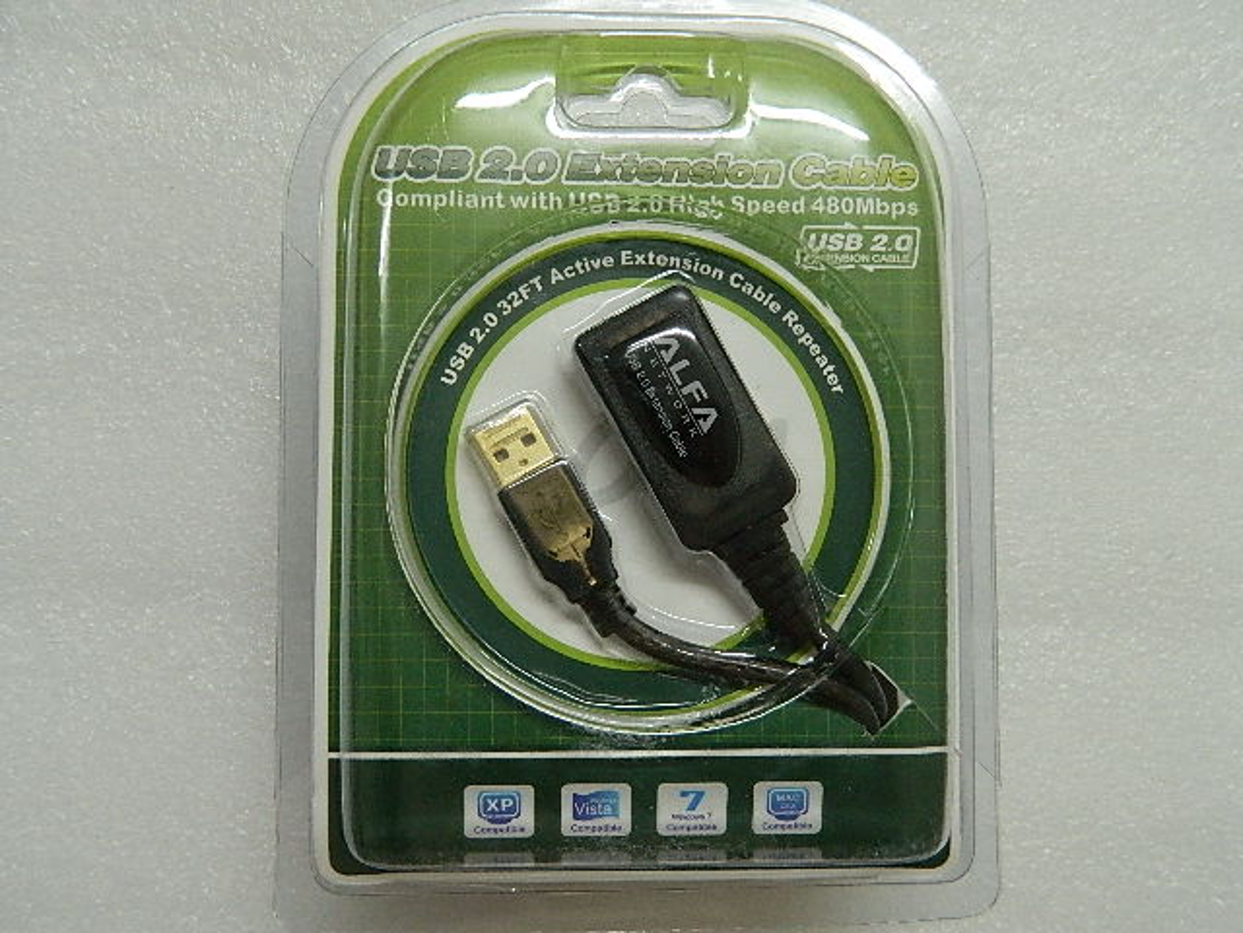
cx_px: 622
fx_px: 1005
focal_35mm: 28
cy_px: 466
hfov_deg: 63.4
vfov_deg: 49.7
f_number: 3.2
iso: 400
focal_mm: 5.1
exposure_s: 1/30
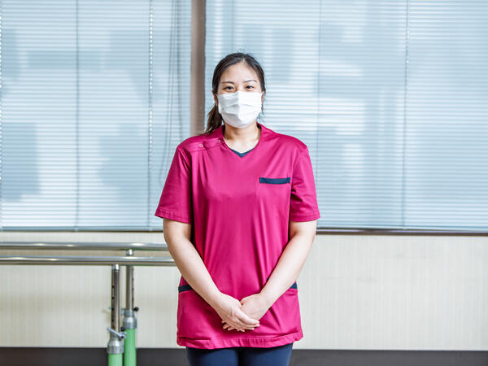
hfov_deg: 25.7
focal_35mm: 76
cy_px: 183
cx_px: 244
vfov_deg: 19.4
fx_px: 1071
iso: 250
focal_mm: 38
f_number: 2.5
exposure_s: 1/200
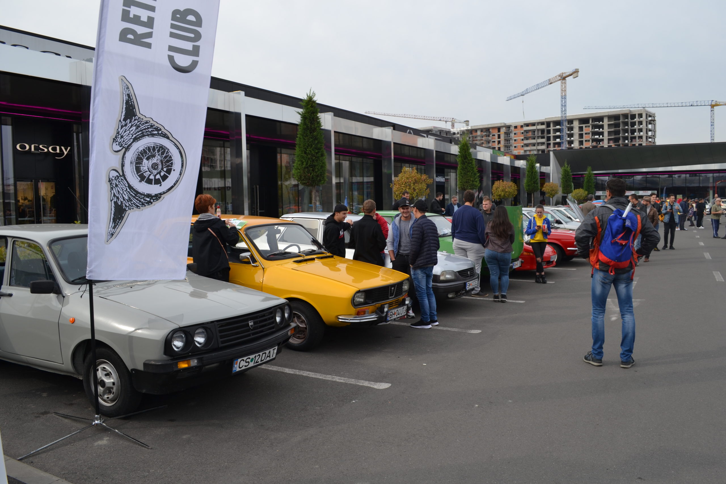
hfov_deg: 67.4
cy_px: 242
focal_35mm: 27
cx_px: 363
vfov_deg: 47.9
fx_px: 544
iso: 100
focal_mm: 18
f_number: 7.1
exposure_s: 1/200
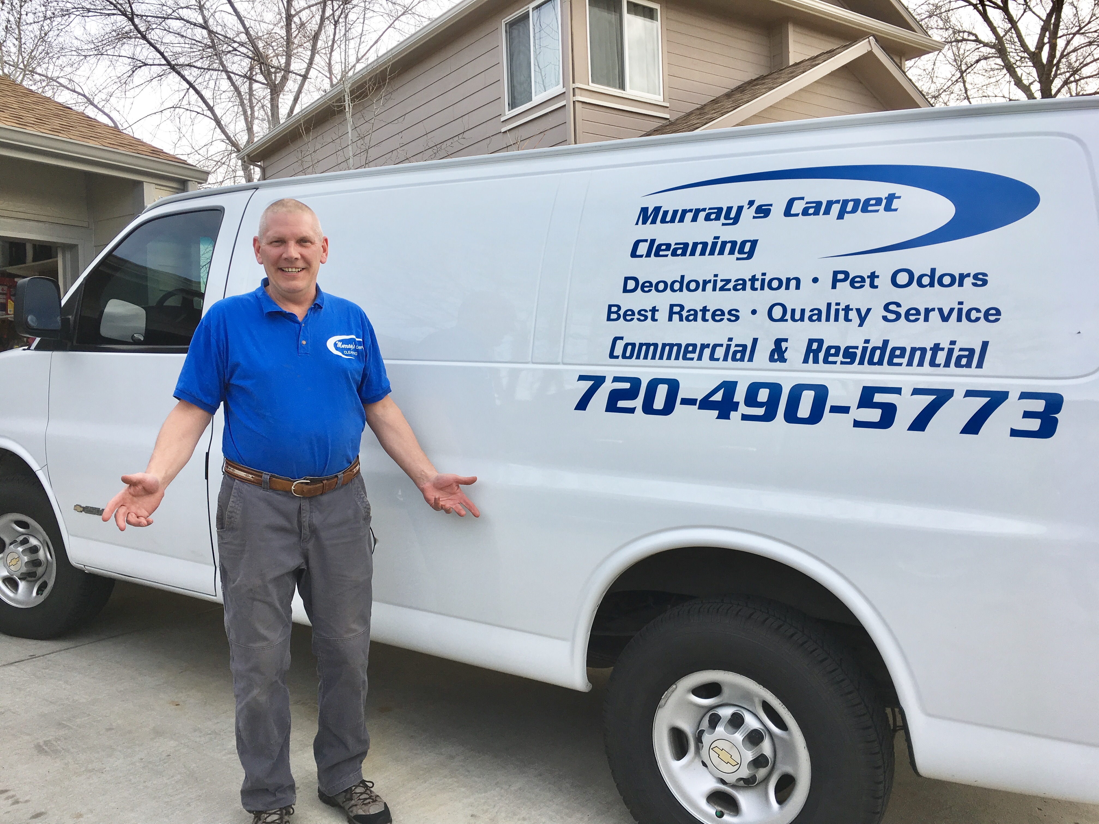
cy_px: 412
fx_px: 921
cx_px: 550
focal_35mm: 29
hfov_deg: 61.7
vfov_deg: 48.2
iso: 25
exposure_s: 1/370
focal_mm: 4.15
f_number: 2.2
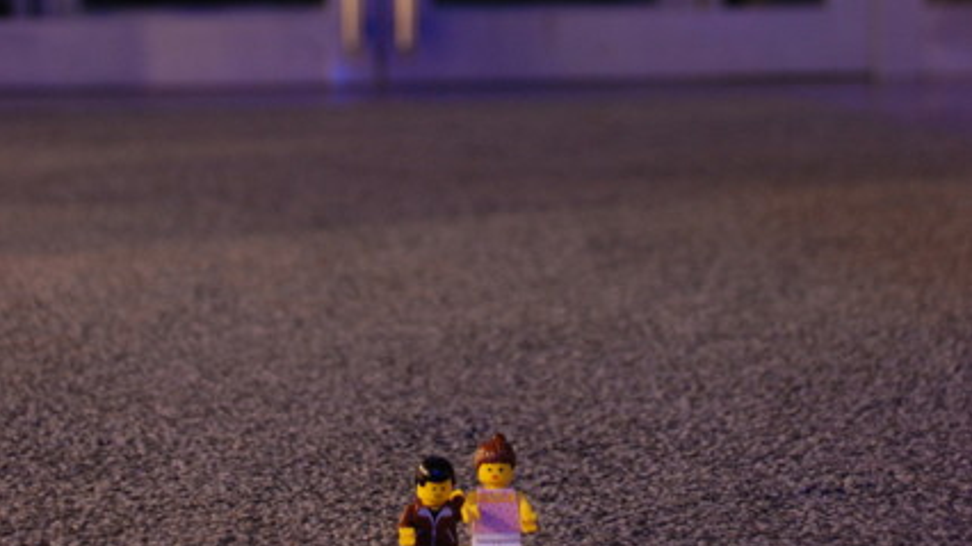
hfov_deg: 25.7
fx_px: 2132
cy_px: 103
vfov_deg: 14.5
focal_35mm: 83
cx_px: 486
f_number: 4.5
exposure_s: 1/10
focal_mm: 35
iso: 640
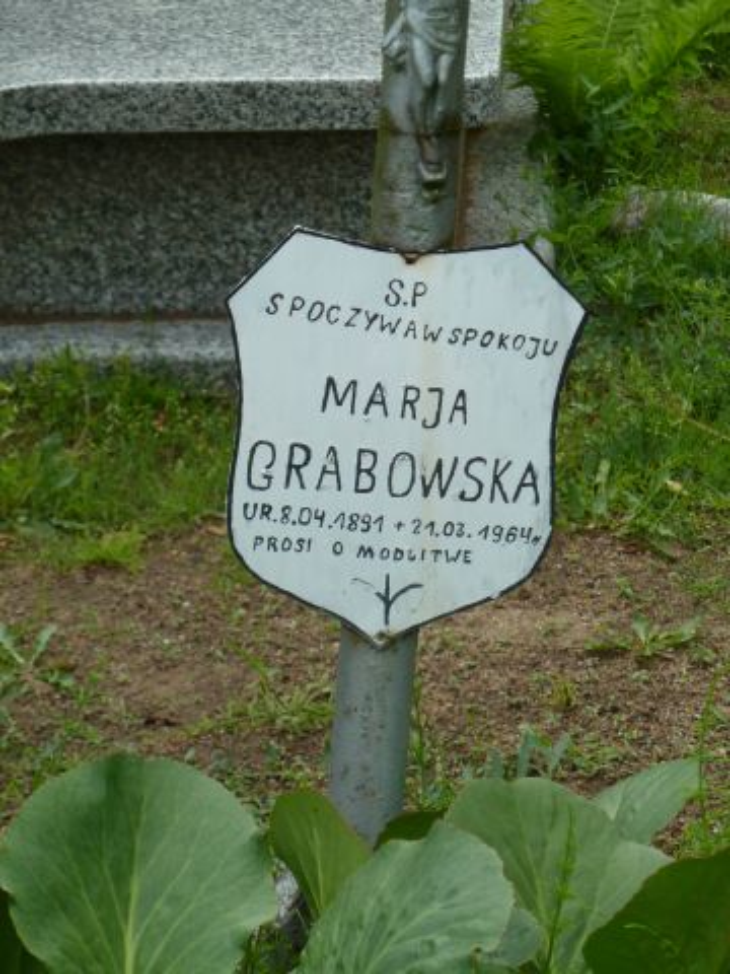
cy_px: 487
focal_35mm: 158
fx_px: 4443
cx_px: 365
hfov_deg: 9.4
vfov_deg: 12.5
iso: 160
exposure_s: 1/250
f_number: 4.5
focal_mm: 25.9
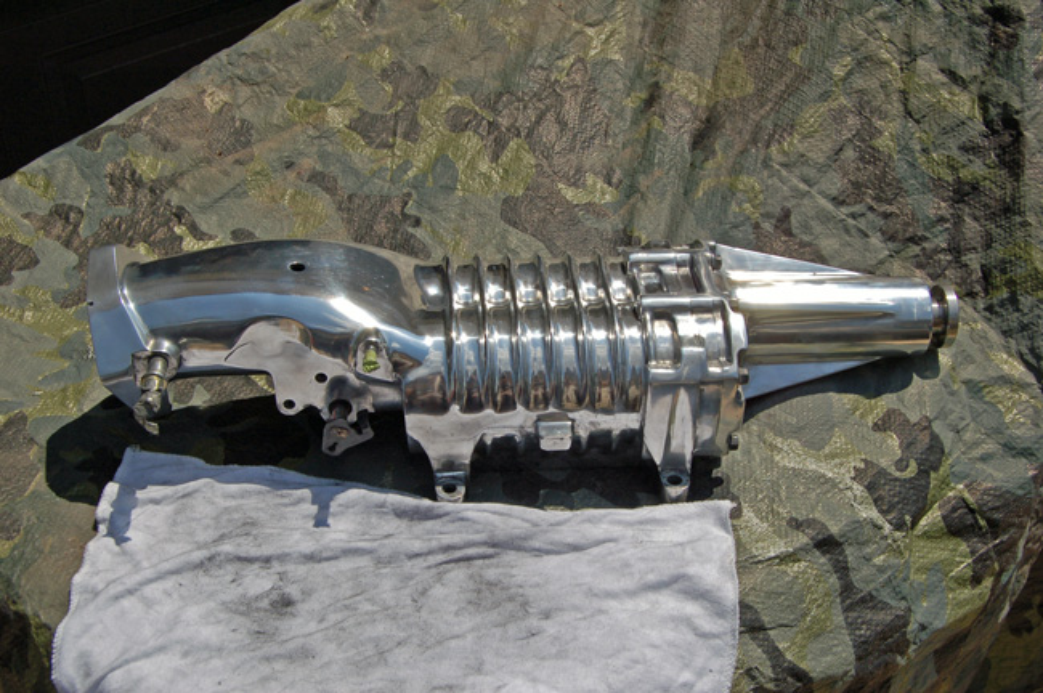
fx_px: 1389
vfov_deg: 28.0
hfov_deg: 41.2
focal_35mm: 48
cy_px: 346
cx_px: 522
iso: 200
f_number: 11
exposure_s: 1/500
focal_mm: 32
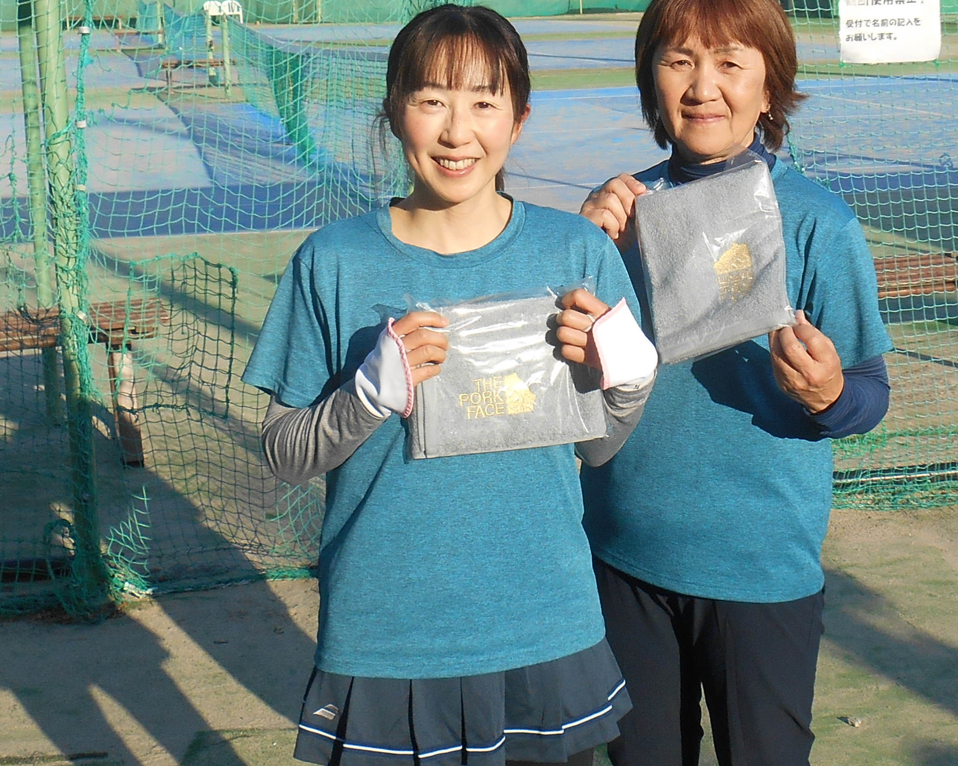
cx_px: 625
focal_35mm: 62
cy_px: 287
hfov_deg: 30.3
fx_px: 1758
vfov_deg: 24.5
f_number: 3.4
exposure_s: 1/500
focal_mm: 4.7
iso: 80
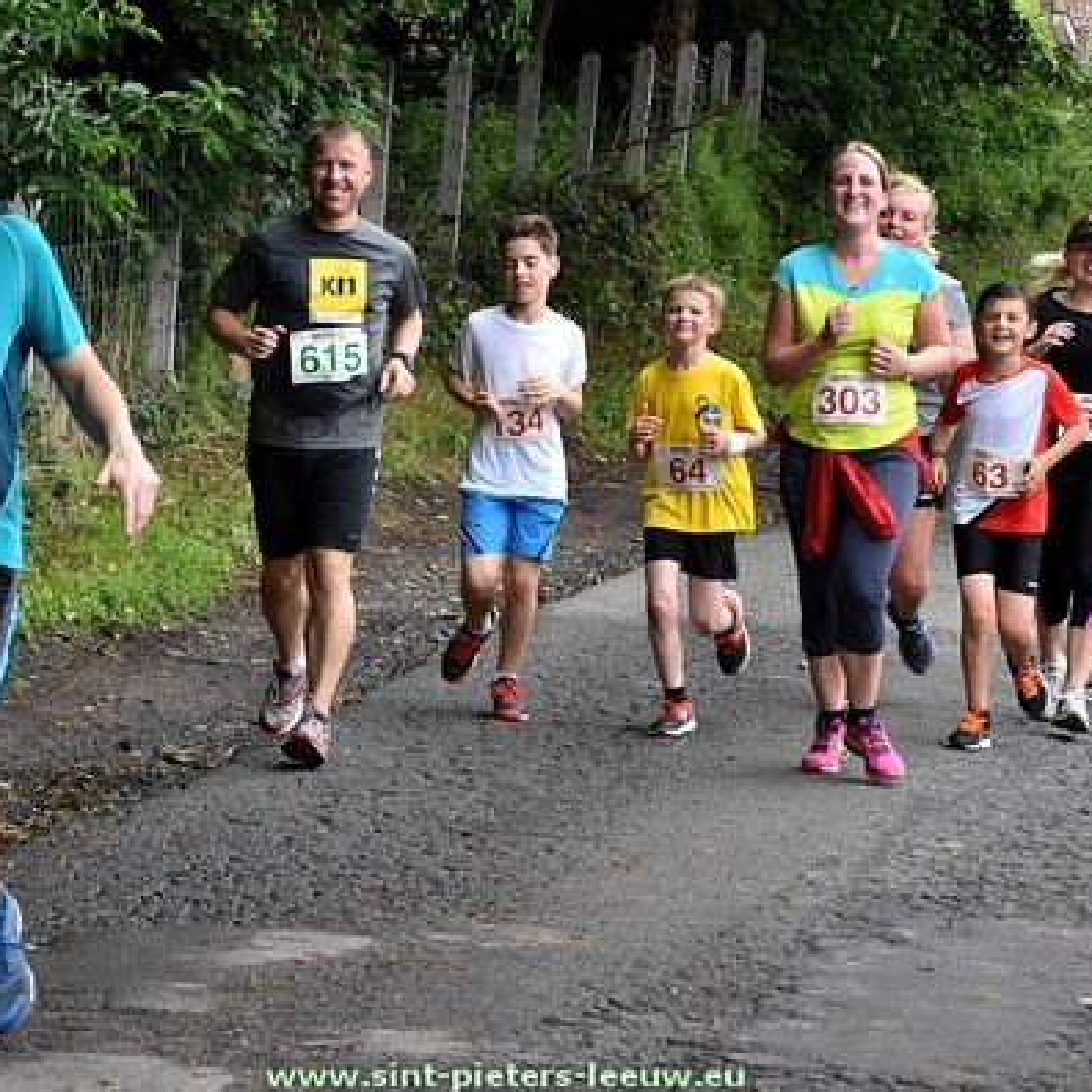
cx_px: 505
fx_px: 7232
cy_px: 546
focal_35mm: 203
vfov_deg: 8.6
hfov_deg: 8.6
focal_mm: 105
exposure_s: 1/640
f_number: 5.6
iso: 800
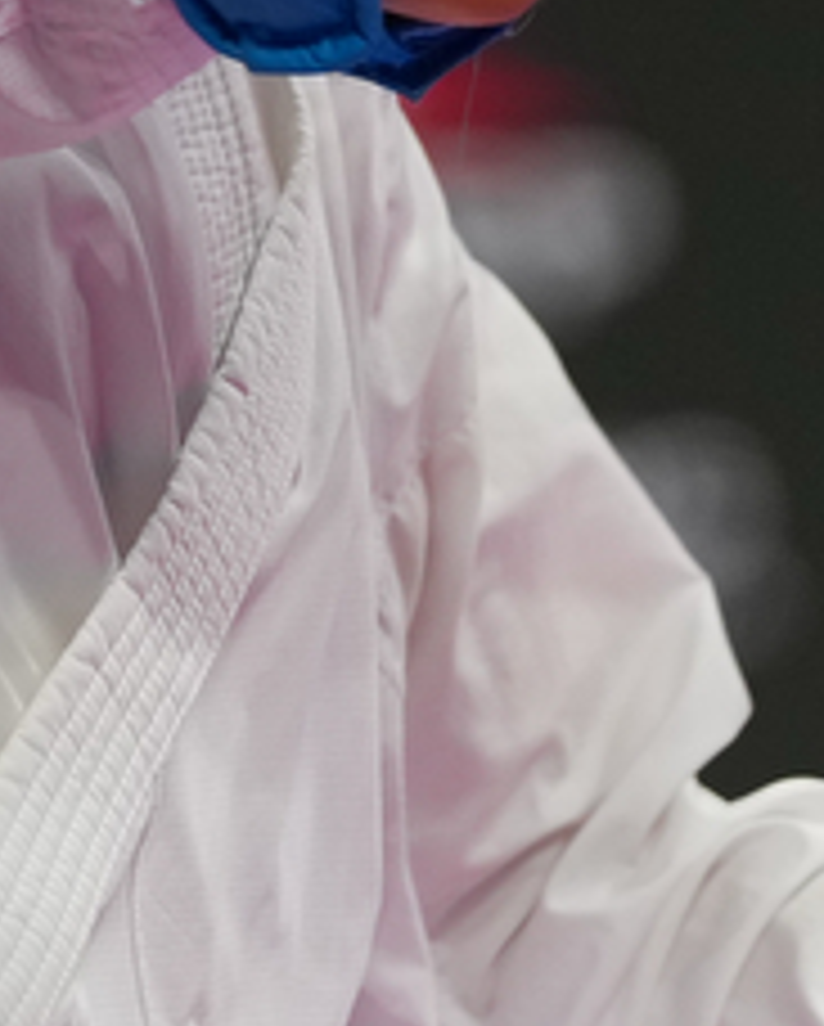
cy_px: -549
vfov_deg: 1.7
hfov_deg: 1.3
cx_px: -648
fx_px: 34987
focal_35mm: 1150
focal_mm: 175
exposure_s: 1/1000
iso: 1000
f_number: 2.8
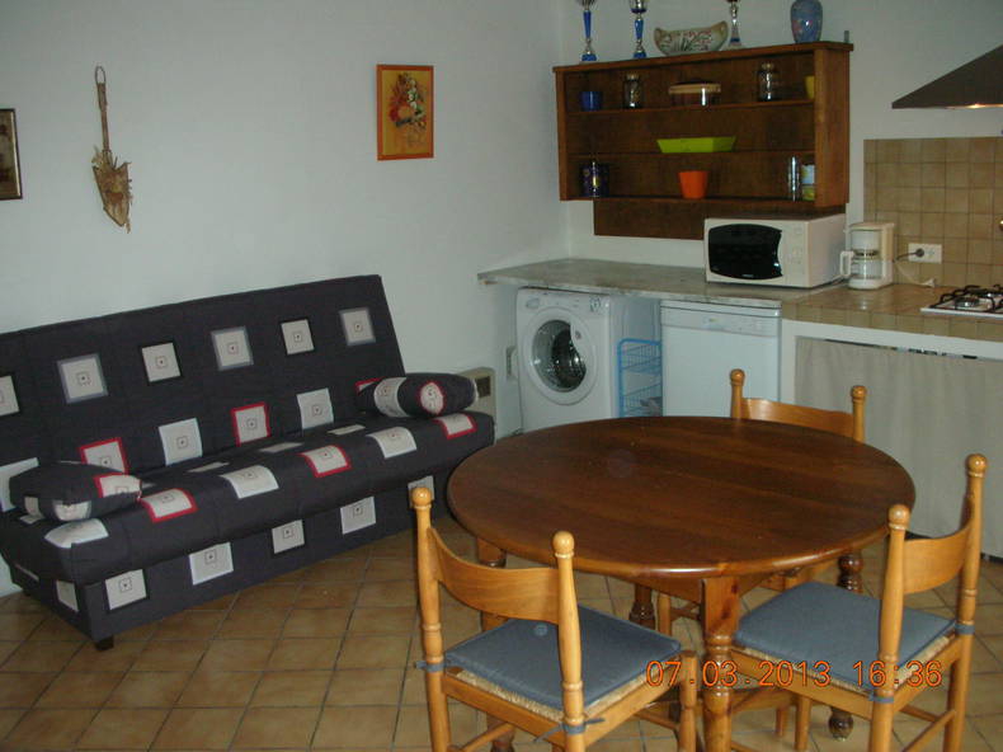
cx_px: 502
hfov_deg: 52.6
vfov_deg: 40.7
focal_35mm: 35
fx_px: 1014
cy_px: 376
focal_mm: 5.8
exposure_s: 1/60.1
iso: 200
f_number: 3
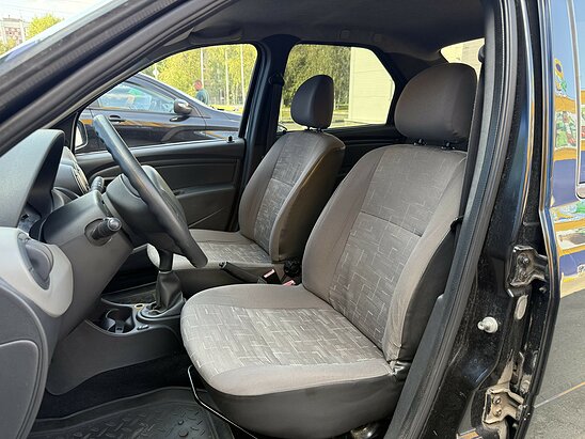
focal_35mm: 24
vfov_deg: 56.8
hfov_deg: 71.6
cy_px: 220
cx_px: 292
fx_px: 406
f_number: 1.78
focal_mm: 6.76
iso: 160
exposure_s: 1/234
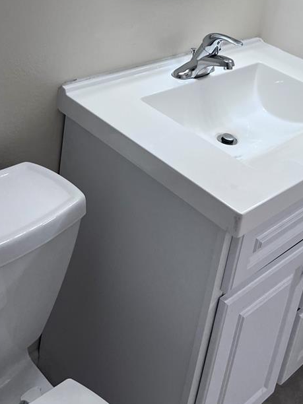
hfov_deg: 28.5
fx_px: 595
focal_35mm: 51
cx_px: 174
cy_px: 38
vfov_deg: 35.2
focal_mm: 5.1
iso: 100
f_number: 1.6
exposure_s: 1/120
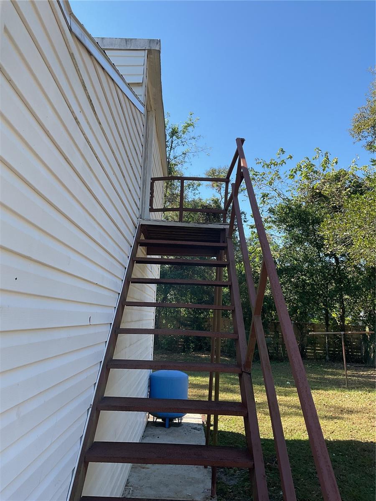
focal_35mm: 29
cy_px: 250
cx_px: 188
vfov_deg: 61.7
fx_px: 420
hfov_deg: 48.2
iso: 16
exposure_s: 1/749
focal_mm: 3
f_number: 1.8
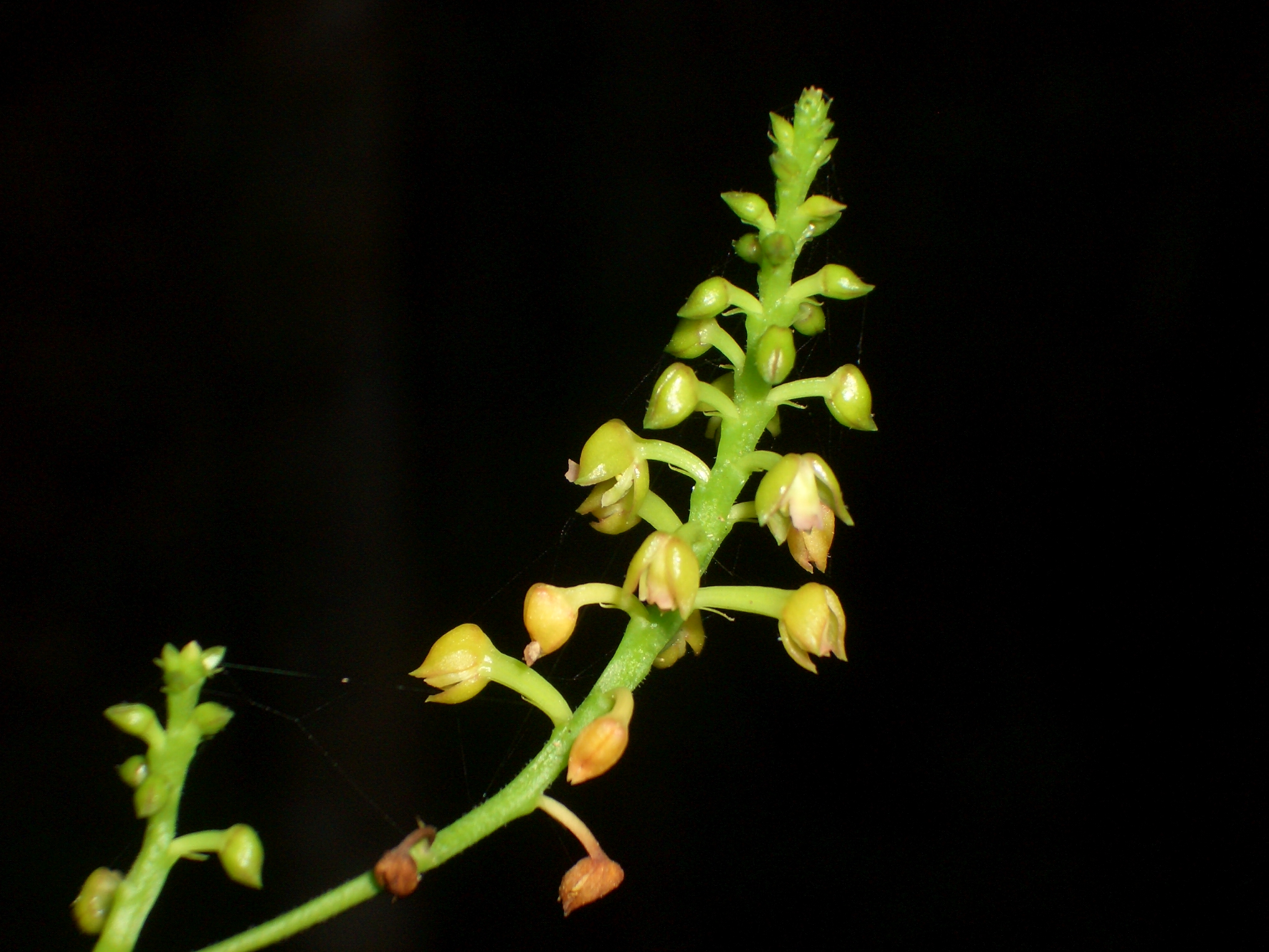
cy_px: 476
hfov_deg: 18.7
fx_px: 3849
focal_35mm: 105
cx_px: 634
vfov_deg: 14.1
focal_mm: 17.4
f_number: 4.8
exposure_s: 1/60
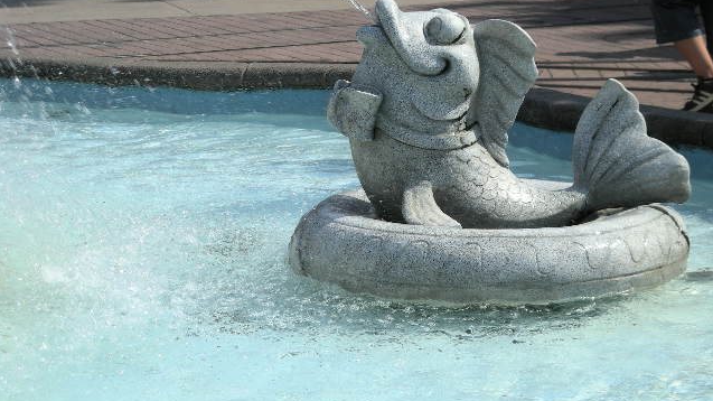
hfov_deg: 18.6
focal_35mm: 115
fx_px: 2174
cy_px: 245
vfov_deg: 10.5
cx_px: 356
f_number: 4.7
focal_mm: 17.1
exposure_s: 1/378
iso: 50
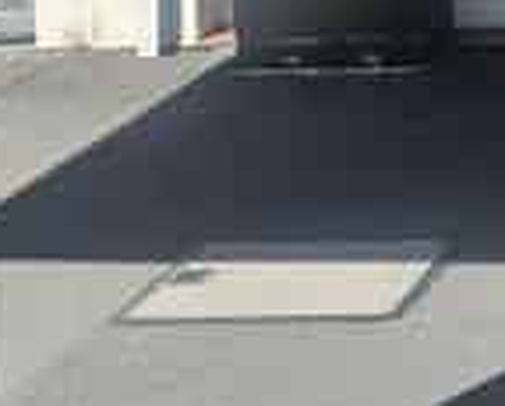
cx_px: 971
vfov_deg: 13.4
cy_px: -344
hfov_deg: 15.4
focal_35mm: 103
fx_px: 1543
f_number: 1.8
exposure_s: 1/1167
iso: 40
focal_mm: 5.4
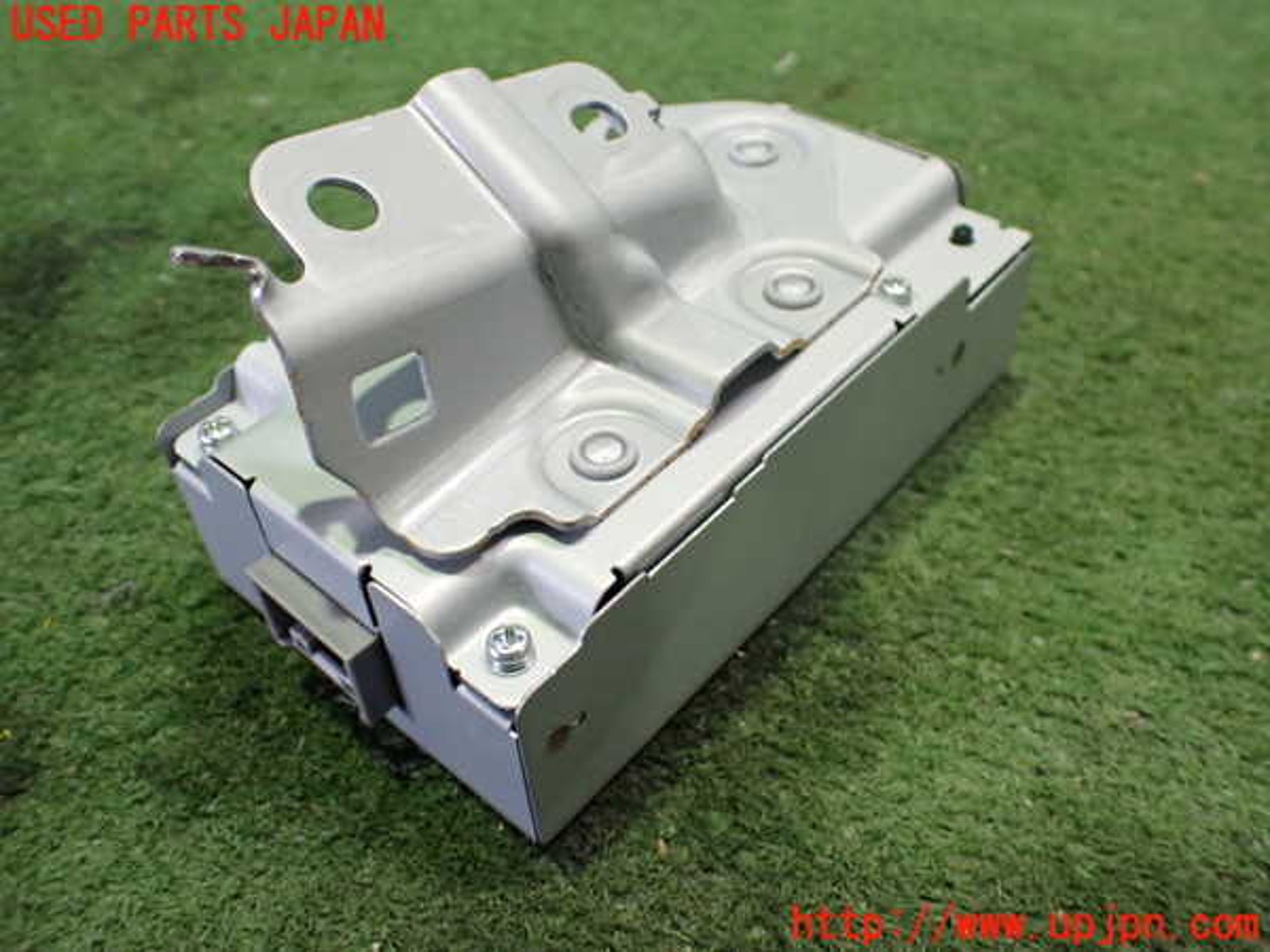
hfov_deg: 60.0
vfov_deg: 46.8
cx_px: 635
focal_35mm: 30
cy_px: 476
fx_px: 1101
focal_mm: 5.4
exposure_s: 1/50
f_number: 2.3
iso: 800
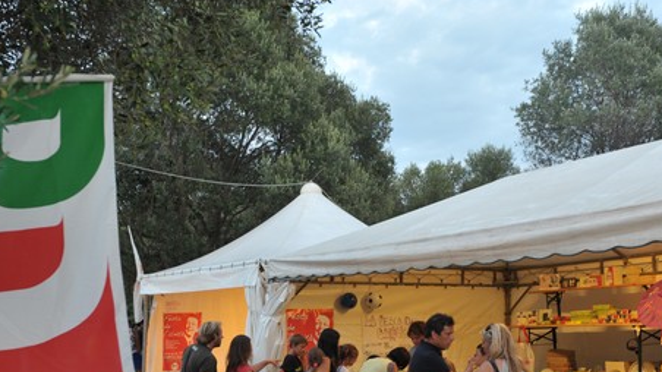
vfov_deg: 25.4
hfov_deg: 44.6
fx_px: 807
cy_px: 308
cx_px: 324
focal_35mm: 46
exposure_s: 1/80
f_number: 4.5
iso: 800
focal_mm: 31
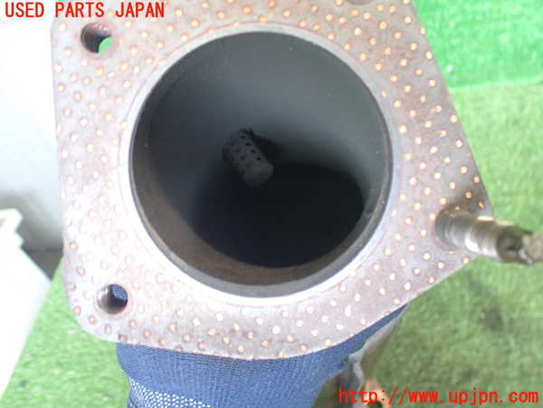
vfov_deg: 46.8
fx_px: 471
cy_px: 204
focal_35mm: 30
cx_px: 272
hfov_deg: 60.0
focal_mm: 5.4
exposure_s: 1/80
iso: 800
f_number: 2.3
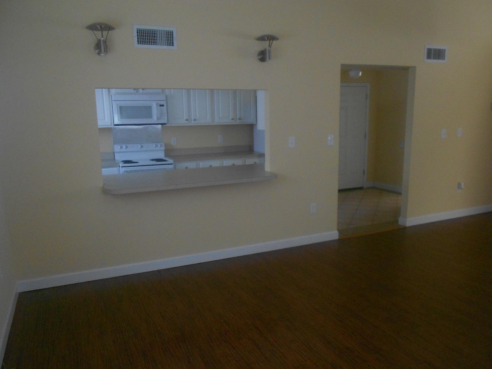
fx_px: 398
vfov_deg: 49.7
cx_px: 255
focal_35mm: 28
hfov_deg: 63.4
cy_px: 197
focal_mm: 4.6
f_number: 3.2
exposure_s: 1/30
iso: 320
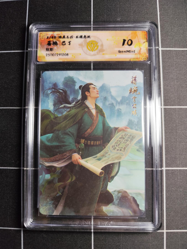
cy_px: 124
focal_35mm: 23
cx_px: 94
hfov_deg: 58.9
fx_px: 166
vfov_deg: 73.9
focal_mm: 6.14
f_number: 1.65
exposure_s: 1/100
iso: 80
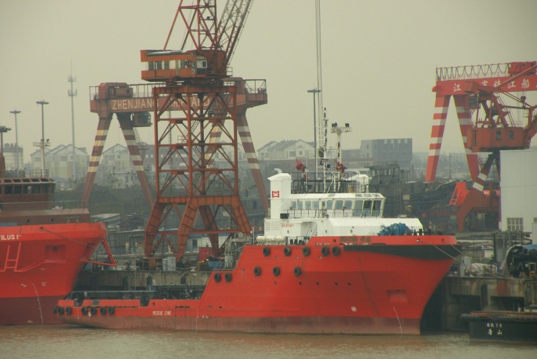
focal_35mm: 255
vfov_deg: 5.4
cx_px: 268
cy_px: 200
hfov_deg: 8.1
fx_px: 3804
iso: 142
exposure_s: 1/62.5
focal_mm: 43.1
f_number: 4.5
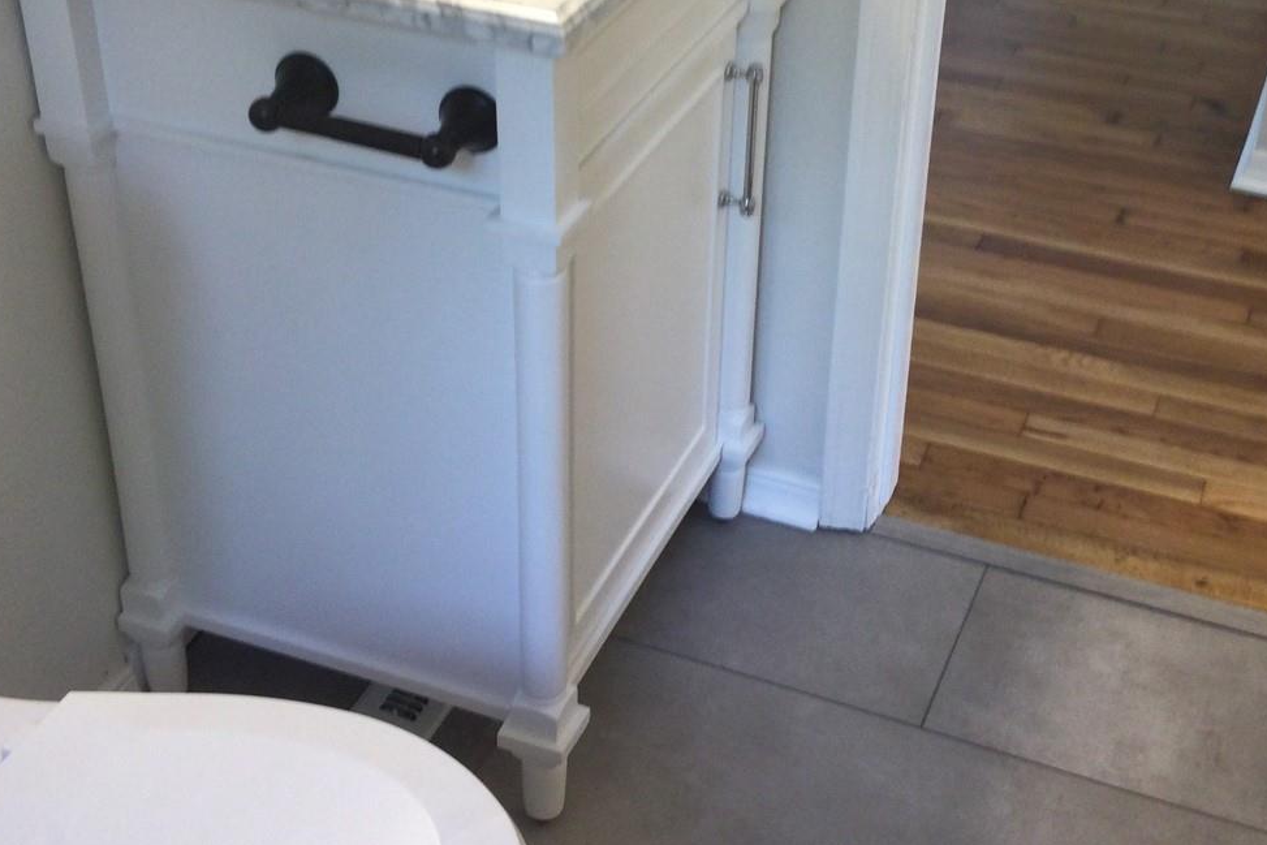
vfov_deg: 25.4
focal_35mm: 53
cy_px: 277
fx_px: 1865
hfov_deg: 37.5
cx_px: 671
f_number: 2.4
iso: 40
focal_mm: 3.3
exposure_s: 1/30
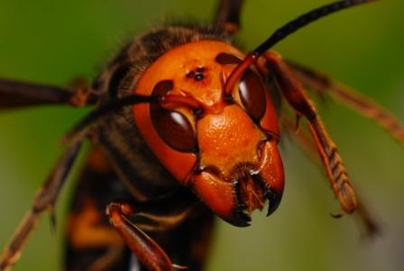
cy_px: 136
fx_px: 1770
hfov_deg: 13.0
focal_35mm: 158
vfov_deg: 8.7
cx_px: 202
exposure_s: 1/60
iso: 100
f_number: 20
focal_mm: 105
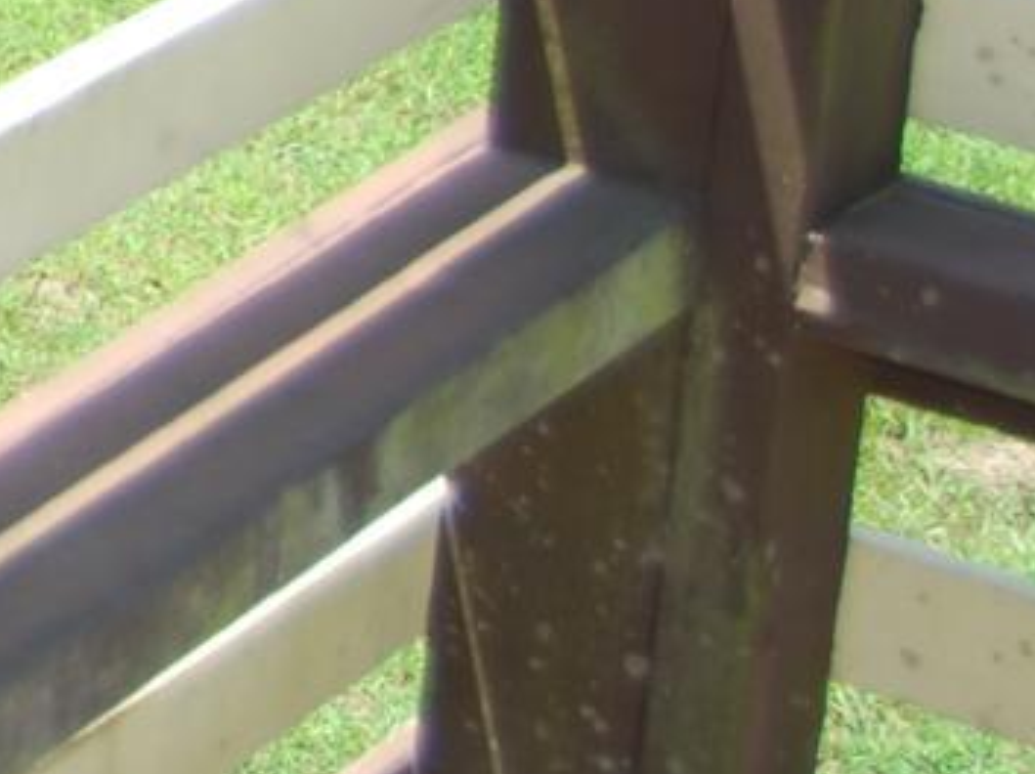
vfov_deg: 6.4
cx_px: -1938
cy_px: -1158
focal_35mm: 218
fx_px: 6511
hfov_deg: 8.0
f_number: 4.5
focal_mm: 26
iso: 100
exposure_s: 1/200
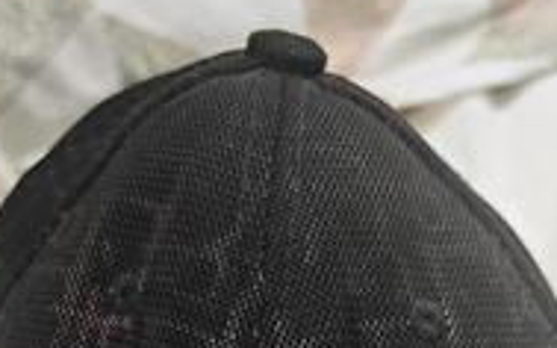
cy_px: 669
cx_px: 301
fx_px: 941
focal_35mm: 62
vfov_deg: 16.6
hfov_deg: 33.0
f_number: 1.9
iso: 6400
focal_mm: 8.7
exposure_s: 1/250
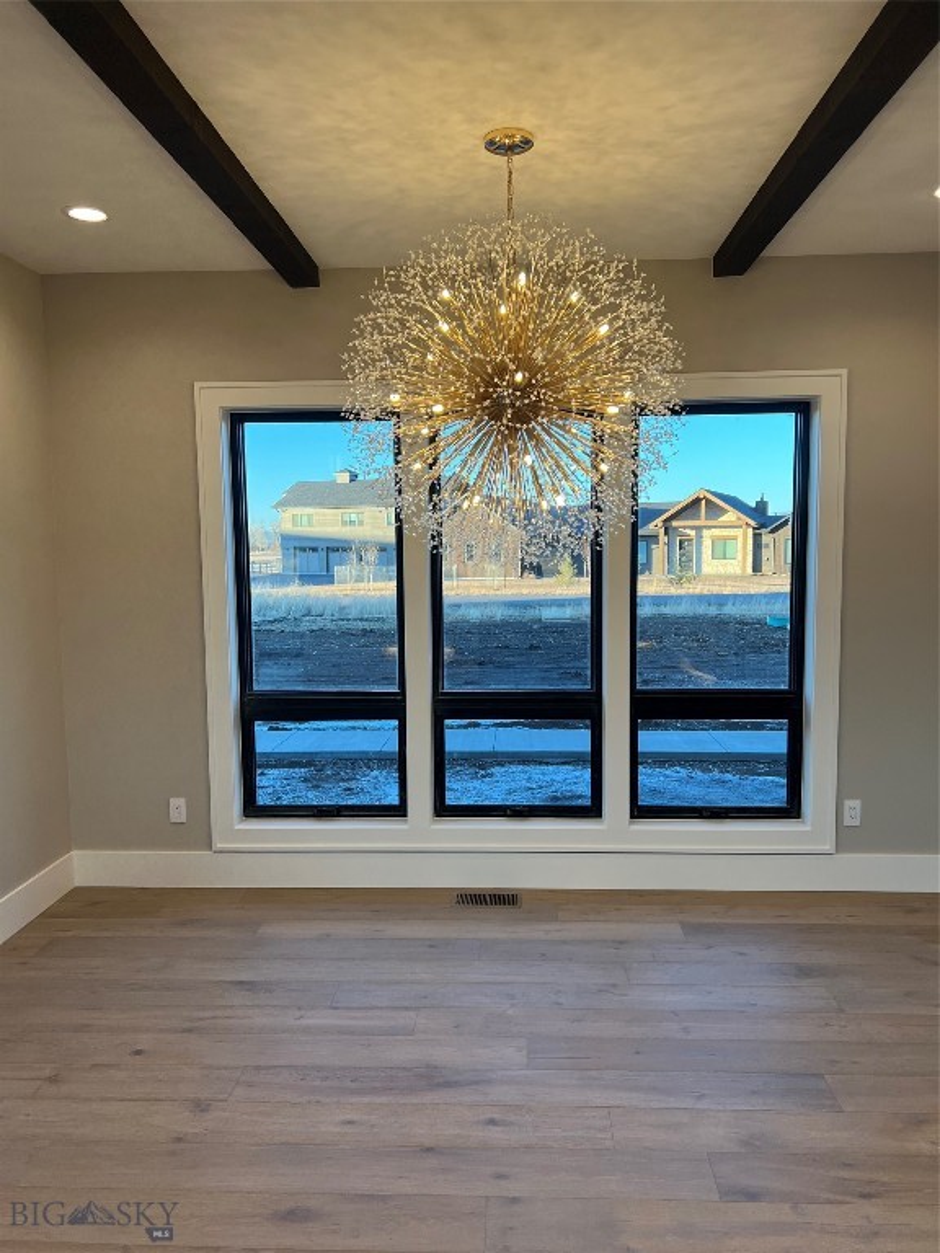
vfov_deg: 67.3
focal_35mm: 26
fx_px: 941
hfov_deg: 53.1
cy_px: 626
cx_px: 470
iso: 50
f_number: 1.5
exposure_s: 1/165
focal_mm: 5.7
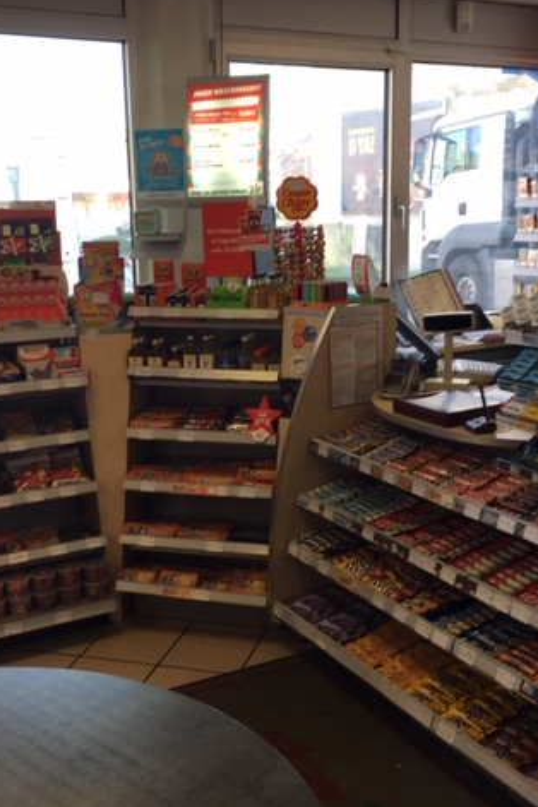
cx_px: 264
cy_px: 403
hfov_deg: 32.6
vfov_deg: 47.4
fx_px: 919
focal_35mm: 41
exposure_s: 1/50
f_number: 2.2
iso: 25
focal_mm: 4.15
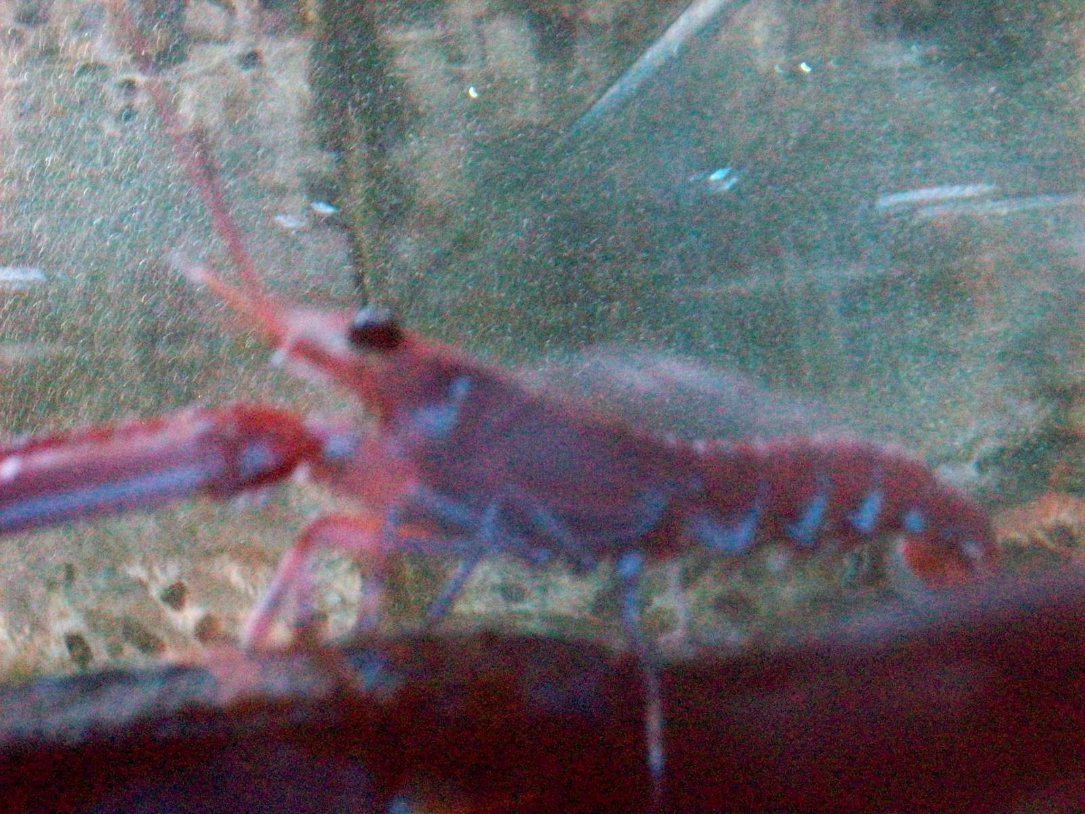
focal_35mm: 70
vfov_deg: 21.0
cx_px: 542
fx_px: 2194
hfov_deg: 27.8
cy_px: 407
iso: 1000
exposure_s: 1/8
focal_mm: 11.6
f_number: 3.8
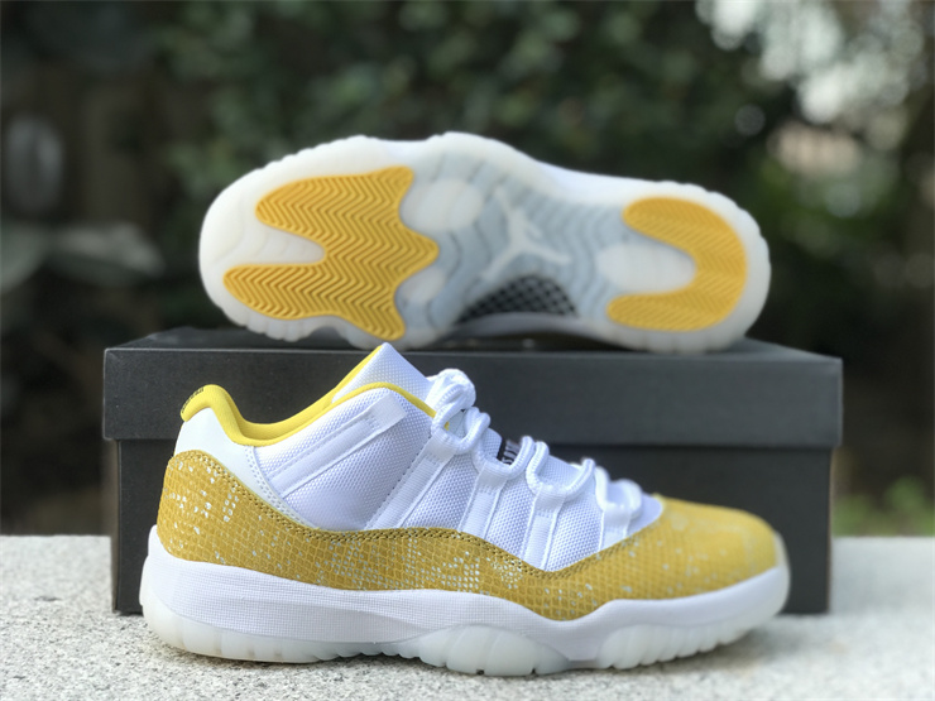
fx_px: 1540
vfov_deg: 25.7
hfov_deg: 33.8
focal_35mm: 57
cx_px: 468
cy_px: 350
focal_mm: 6.6
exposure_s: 1/100
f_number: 2.8
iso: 20
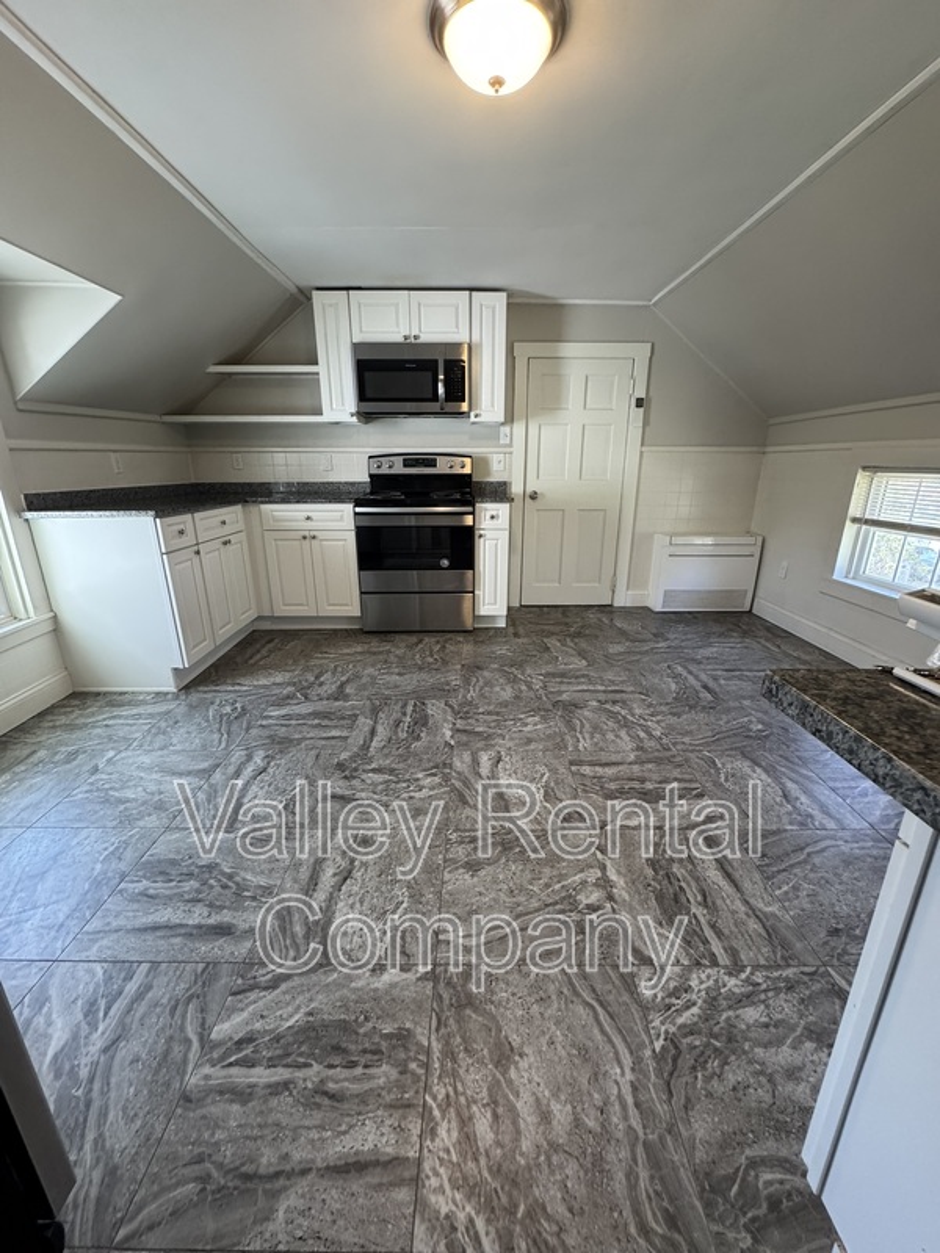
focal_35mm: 14
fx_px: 507
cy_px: 626
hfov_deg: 85.7
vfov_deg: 102.1
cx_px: 470
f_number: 2.2
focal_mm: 2.22
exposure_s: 1/120
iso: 320
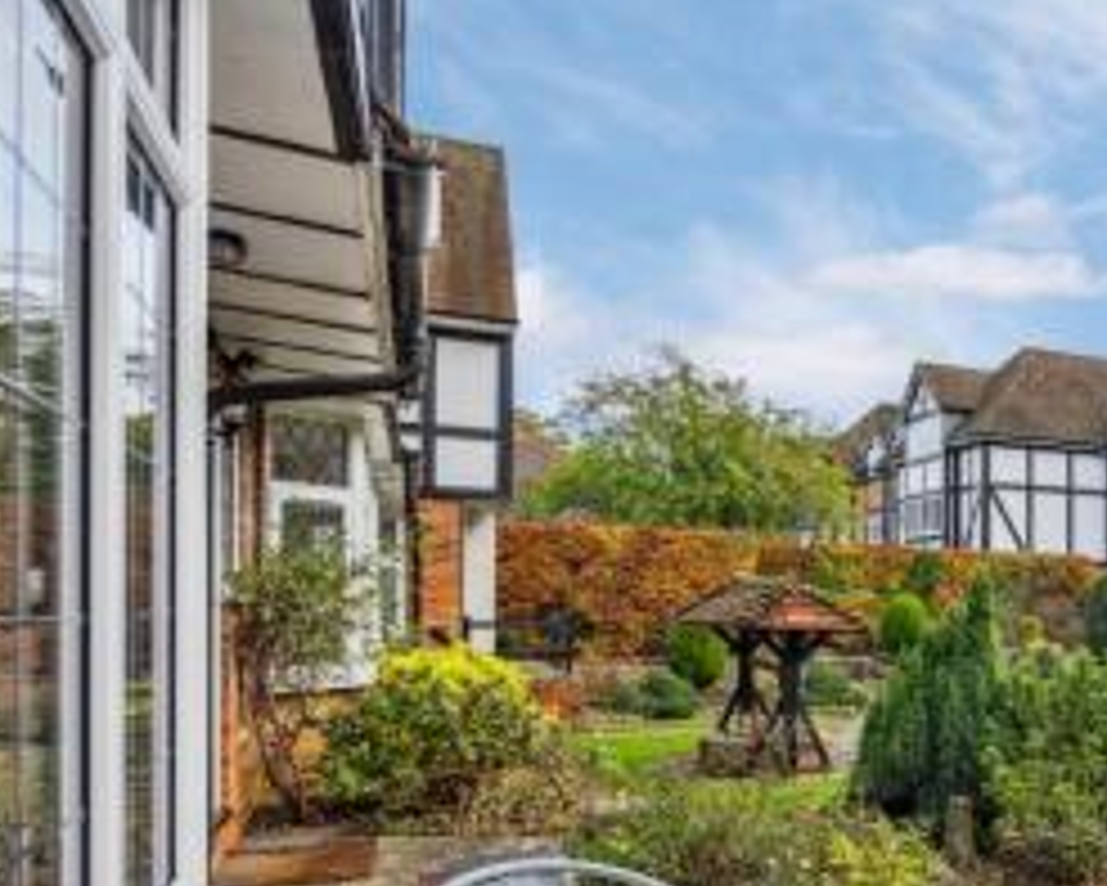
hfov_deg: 51.6
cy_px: 672
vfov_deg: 48.0
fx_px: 951
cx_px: 1040
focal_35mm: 29
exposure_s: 1/125
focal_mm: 16
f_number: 5.6
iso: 500
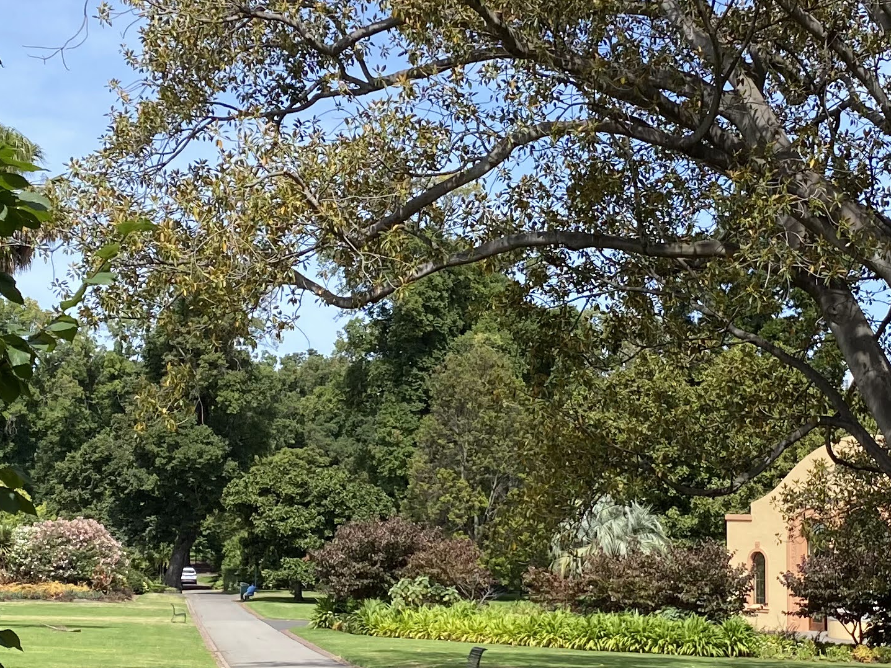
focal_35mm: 73
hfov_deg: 26.6
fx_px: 1879
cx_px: 548
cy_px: 391
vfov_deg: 20.1
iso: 32
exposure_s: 1/1565
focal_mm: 4.25
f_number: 1.8
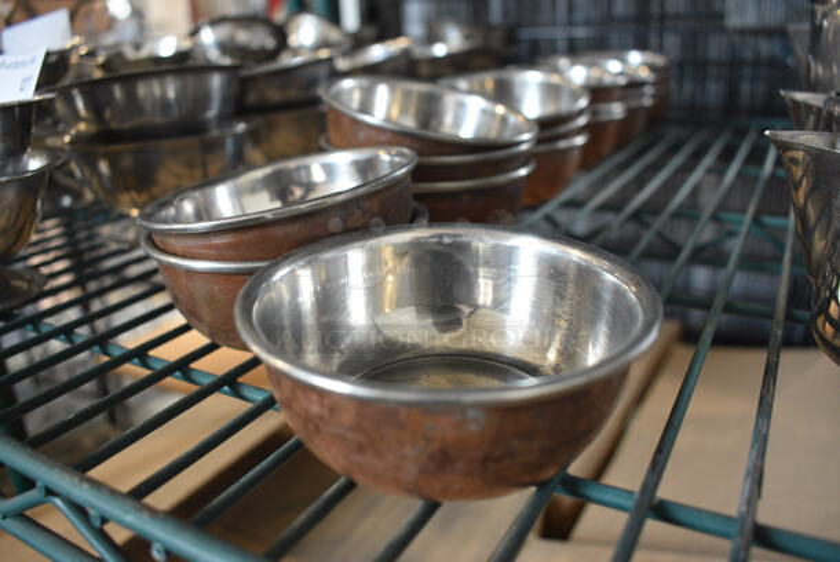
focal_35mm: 30
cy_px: 281
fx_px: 701
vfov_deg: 43.7
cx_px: 420
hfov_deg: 61.9
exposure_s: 1/60
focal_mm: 20
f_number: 4.5
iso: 800
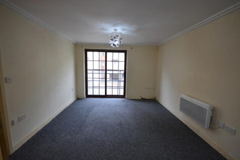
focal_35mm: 15
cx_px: 120
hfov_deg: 100.4
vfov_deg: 77.3
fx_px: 100
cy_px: 80
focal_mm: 10
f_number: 4
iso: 900
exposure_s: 1/60
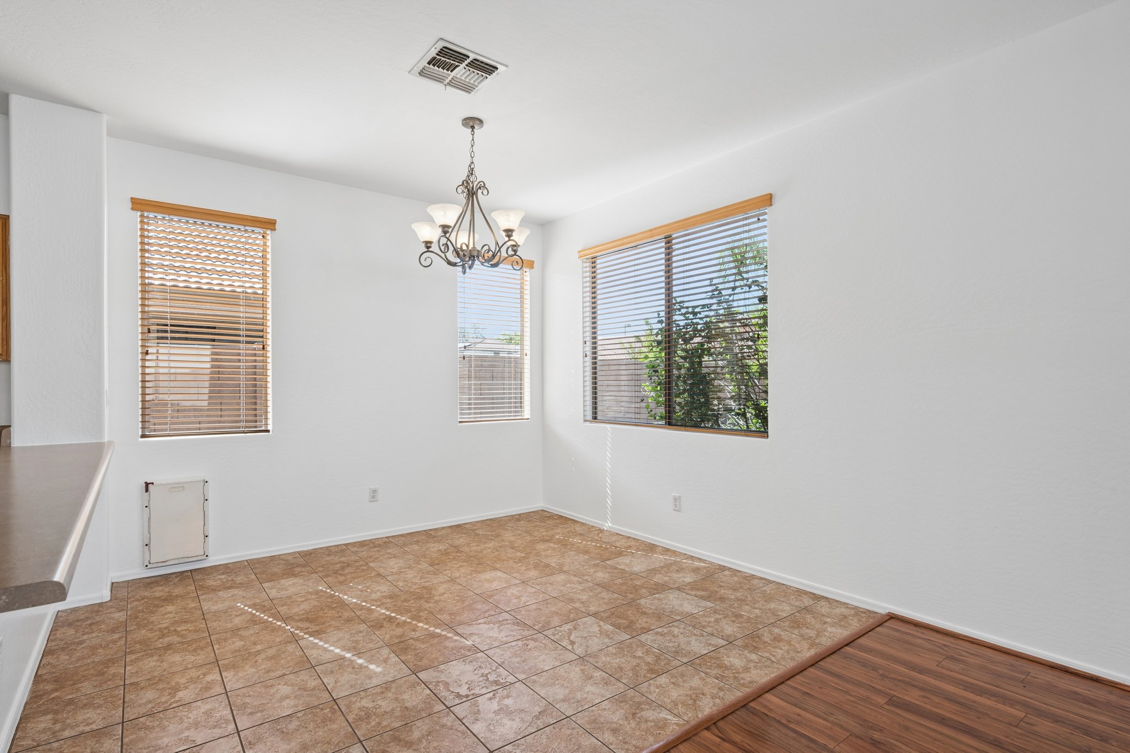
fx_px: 549
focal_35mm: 18
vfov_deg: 68.9
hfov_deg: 91.6
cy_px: 376
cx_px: 565
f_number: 8
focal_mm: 17.5
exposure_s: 1/200
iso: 320
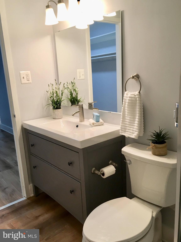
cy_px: 121
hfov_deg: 48.2
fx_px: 202
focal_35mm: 29
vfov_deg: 61.7
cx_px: 90
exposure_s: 1/30
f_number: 2.2
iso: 32
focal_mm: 4.15
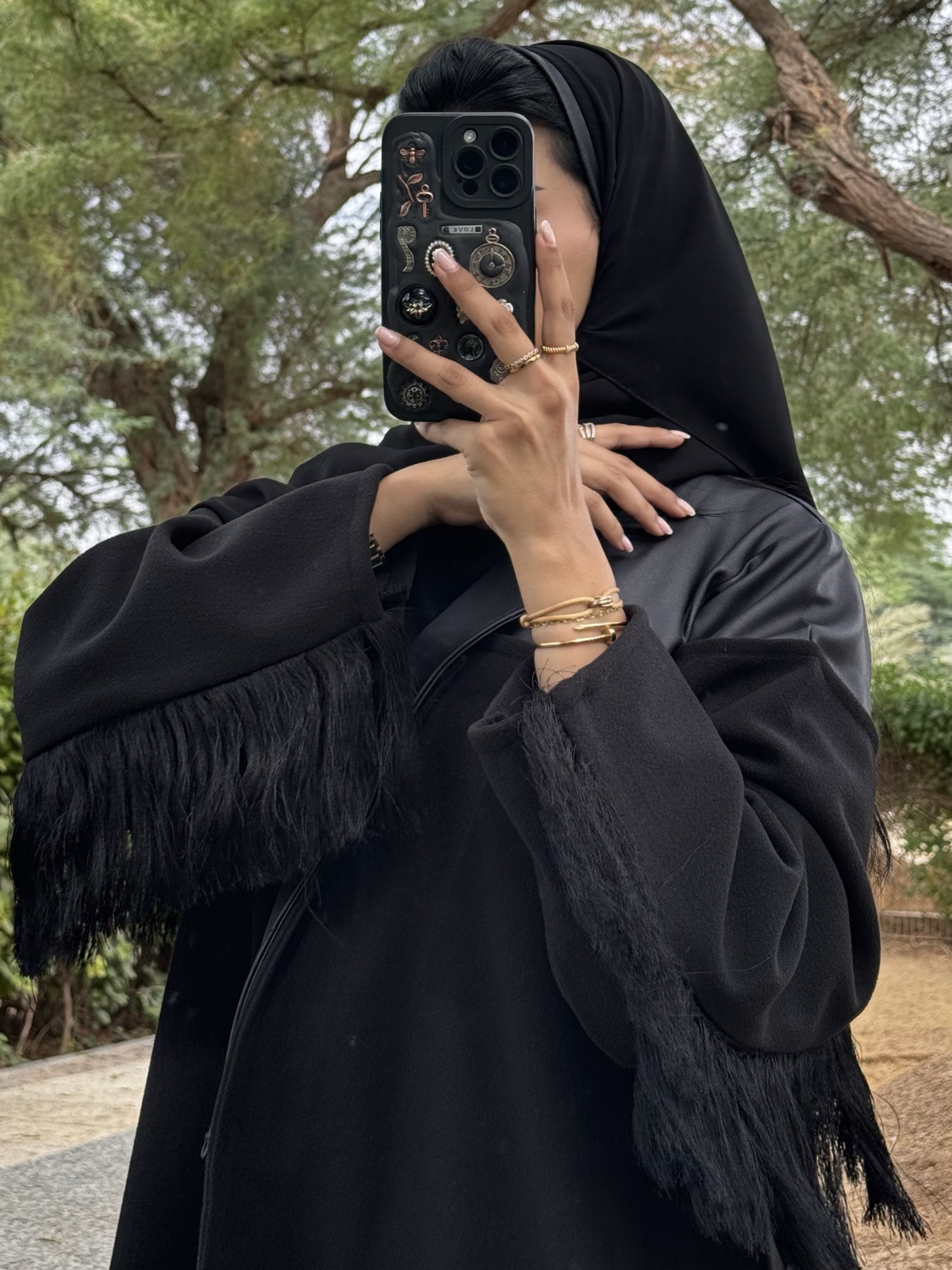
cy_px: 635
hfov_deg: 30.3
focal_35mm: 48
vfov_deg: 39.7
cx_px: 476
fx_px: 1760
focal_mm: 6.76
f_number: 1.78
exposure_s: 1/352
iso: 64
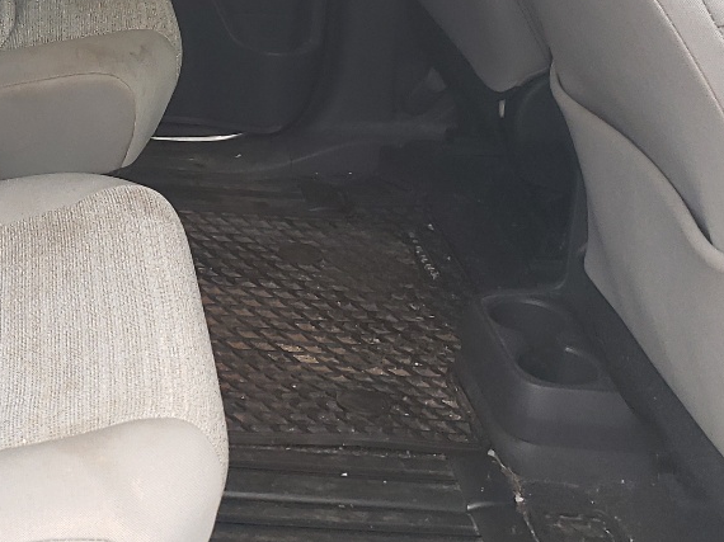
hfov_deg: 25.9
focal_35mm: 73
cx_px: 77
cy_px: 60
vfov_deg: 19.8
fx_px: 1526
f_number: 1.5
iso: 69
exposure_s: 1/120
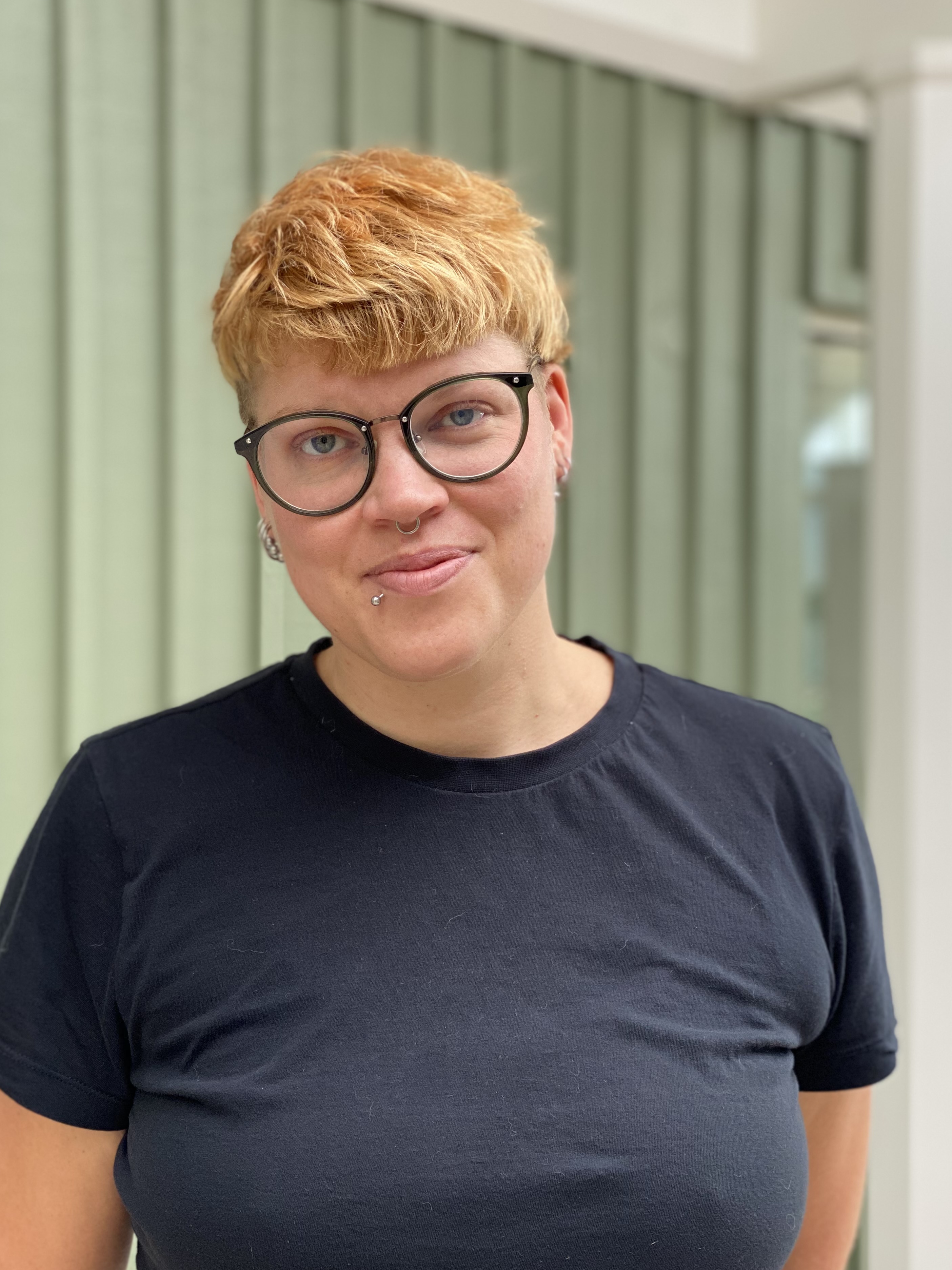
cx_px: 463
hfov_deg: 26.1
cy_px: 627
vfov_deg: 34.3
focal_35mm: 56
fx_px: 2053
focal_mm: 6
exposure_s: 1/122
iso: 64
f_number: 2
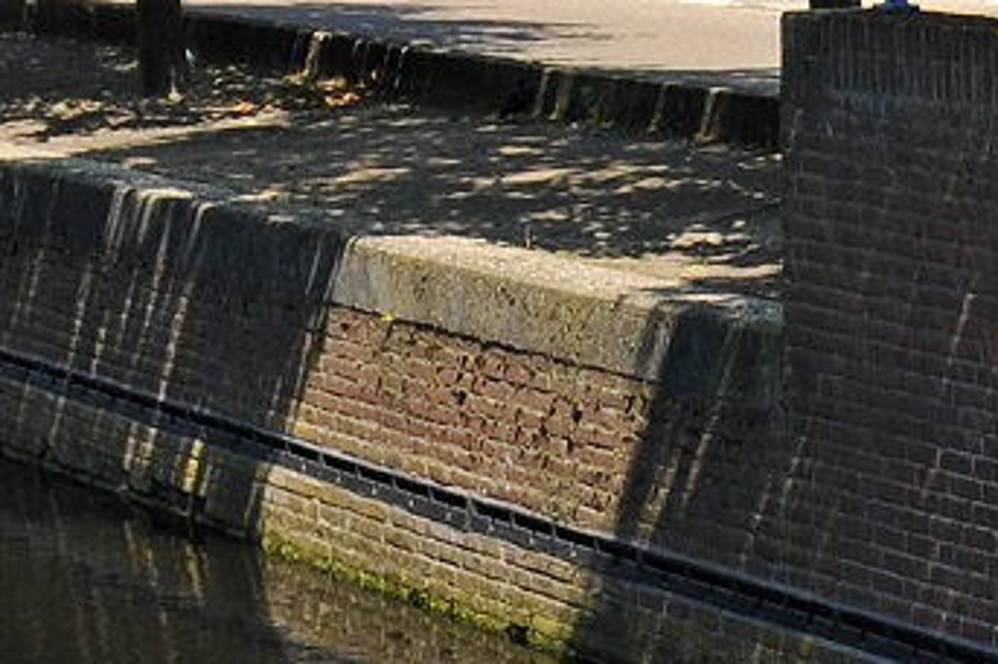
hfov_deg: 9.1
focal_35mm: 225
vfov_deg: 6.0
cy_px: -536
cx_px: 1024
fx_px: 6231
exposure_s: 1/400
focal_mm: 24
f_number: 5.6
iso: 200
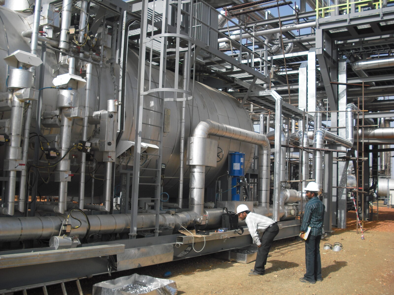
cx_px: 197
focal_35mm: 38
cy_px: 148
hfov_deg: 49.0
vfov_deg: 37.7
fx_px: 433
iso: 64
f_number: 5.6
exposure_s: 1/250
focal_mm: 6.2
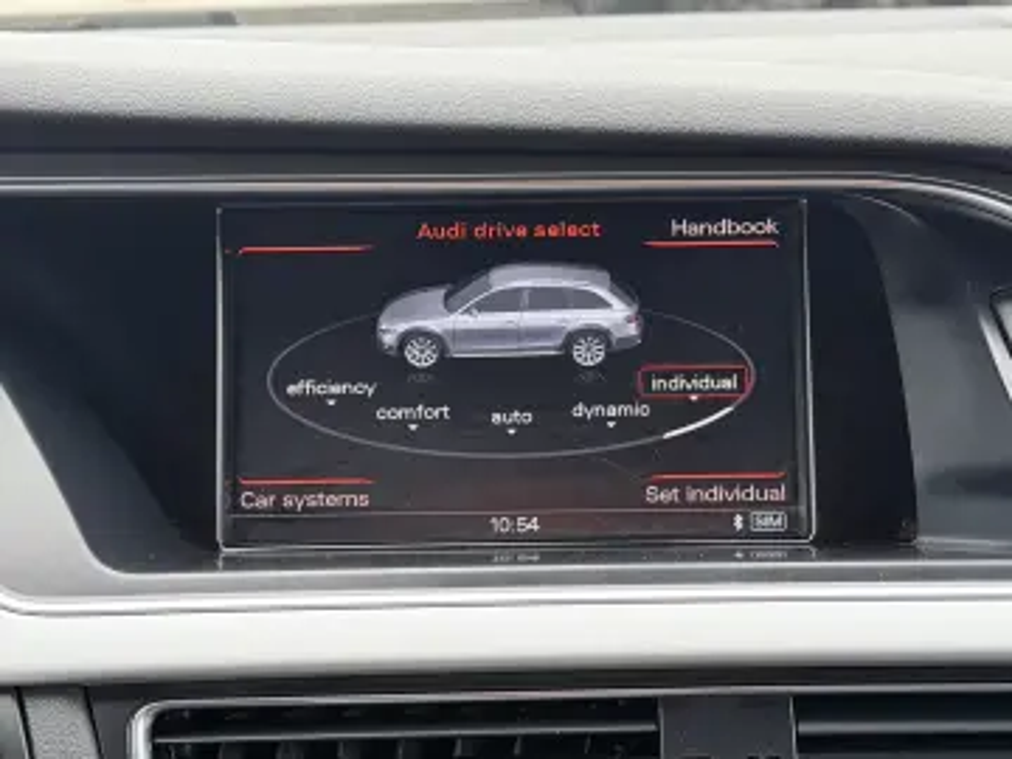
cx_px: 506
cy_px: 380
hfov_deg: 39.7
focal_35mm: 48
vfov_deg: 30.3
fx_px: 1403
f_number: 1.78
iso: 200
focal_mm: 6.76
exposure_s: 1/127
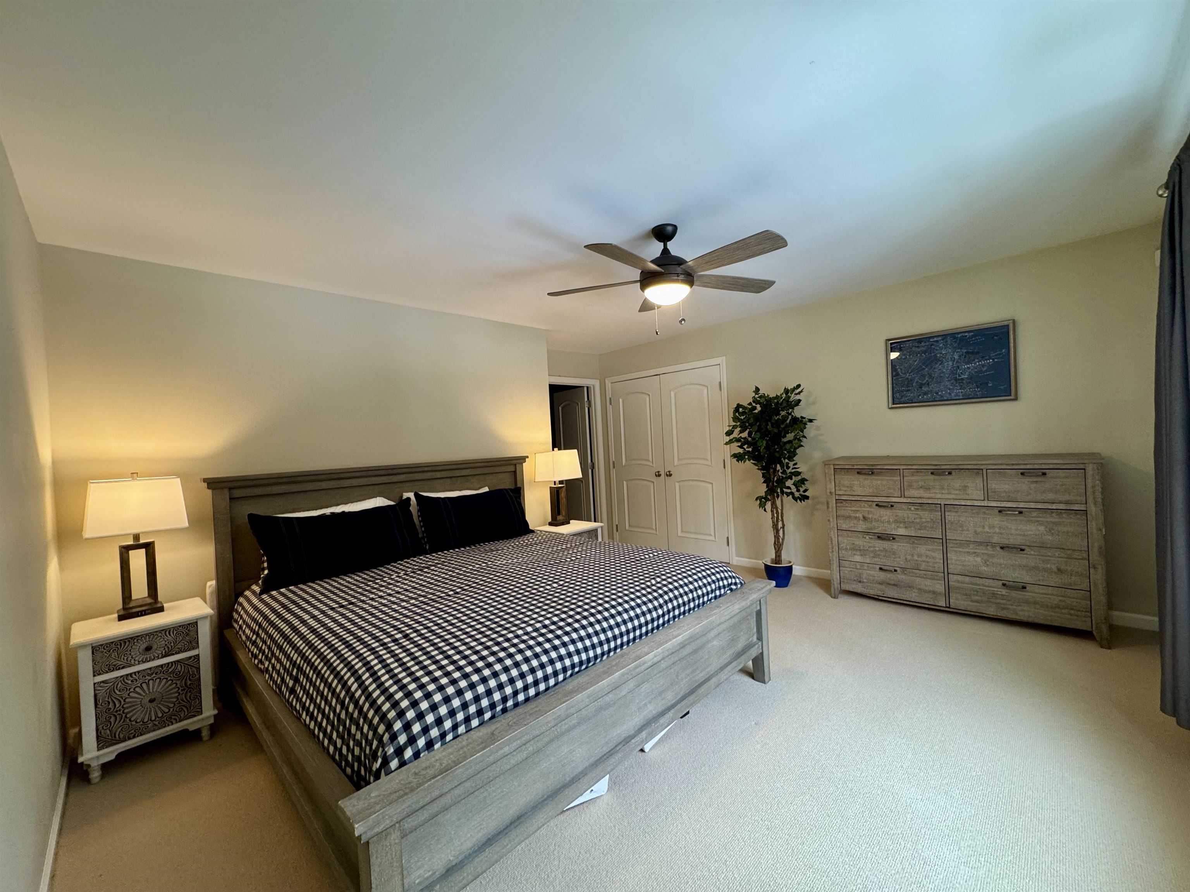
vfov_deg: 85.7
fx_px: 481
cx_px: 595
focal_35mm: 14
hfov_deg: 102.1
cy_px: 446
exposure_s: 1/60
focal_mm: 2.22
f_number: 2.2
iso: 200
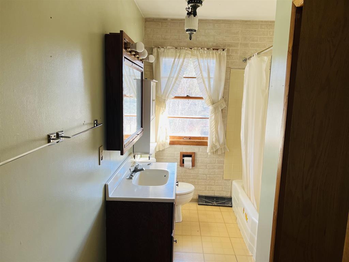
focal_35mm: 26
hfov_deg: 67.3
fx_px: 262
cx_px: 174
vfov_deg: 53.1
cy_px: 131
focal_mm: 5.7
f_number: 1.5
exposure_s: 1/121
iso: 80
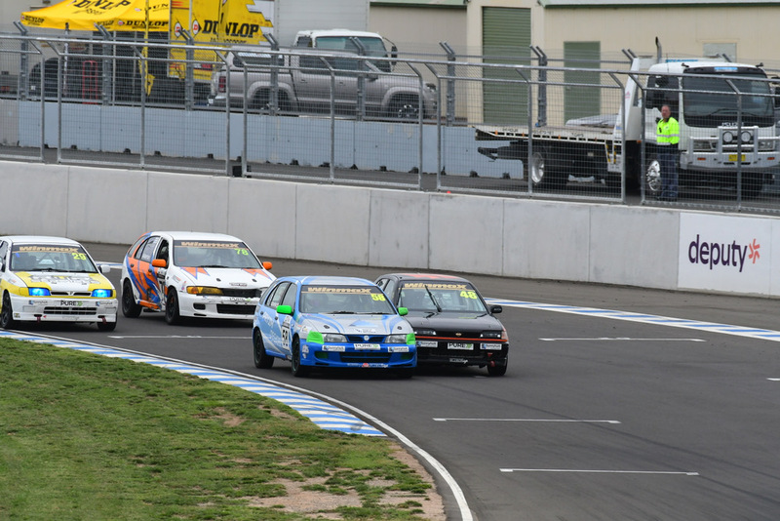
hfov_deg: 3.0
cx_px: 390
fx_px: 14955
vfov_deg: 2.0
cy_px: 260
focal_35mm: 690
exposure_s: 1/640
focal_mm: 460
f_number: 10
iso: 640
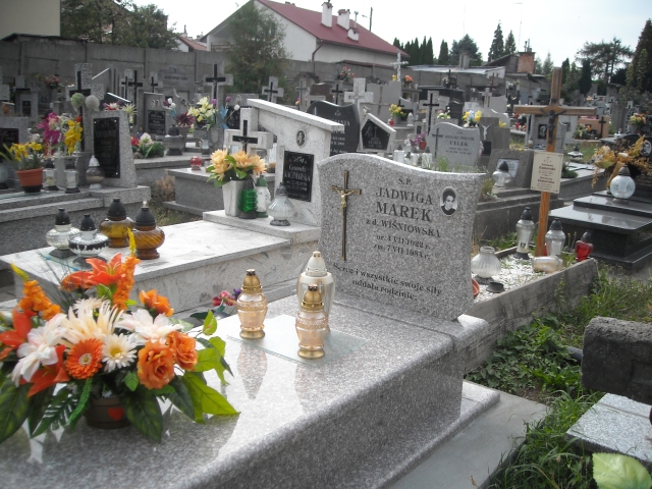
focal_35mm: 35
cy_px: 244
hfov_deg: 52.6
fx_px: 659
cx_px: 326
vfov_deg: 40.7
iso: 64
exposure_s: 1/192
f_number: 5.6
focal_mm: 5.7
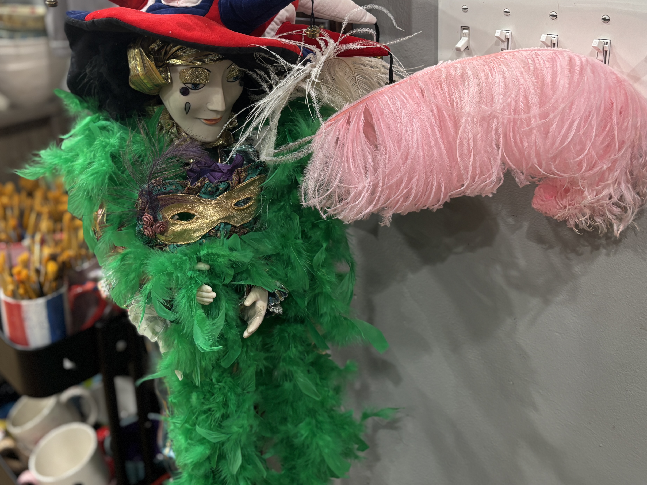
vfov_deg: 35.3
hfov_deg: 45.7
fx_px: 748
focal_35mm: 40
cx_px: 189
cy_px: 132
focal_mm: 5.96
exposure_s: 1/60
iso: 160
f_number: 1.6
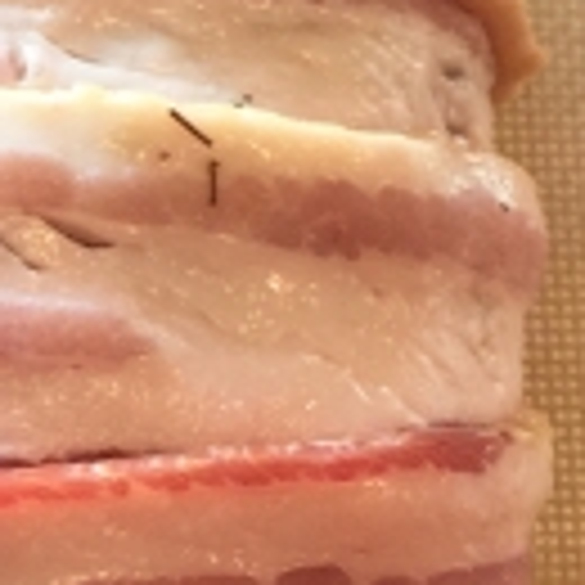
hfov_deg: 13.4
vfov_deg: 13.6
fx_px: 2447
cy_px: 252
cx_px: -63
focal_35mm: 128
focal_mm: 4.15
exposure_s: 1/30
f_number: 2.2
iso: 40
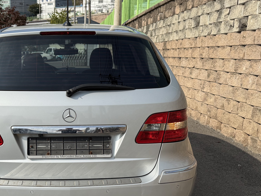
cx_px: 68
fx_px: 347
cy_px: 127
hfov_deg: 40.2
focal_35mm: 46
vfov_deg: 31.3
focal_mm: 6.76
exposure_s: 1/6173
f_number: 1.78
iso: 100
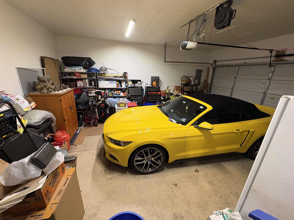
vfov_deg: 85.7
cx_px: 147
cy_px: 110
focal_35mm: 14
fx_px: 119
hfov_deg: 102.1
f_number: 2.2
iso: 250
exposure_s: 1/60
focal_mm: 2.22
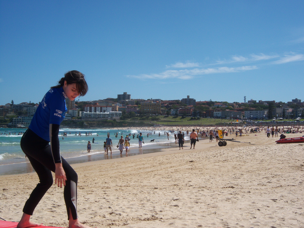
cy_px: 114
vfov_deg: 29.7
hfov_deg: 38.9
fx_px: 430
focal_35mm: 49
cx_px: 152
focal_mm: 10.3
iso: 80
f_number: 5.6
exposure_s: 1/1000
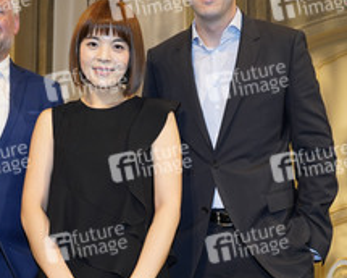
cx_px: 107
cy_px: 123
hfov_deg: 32.7
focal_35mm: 57
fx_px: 585
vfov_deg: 26.7
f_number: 5
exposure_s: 1/100
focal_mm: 29
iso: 1600
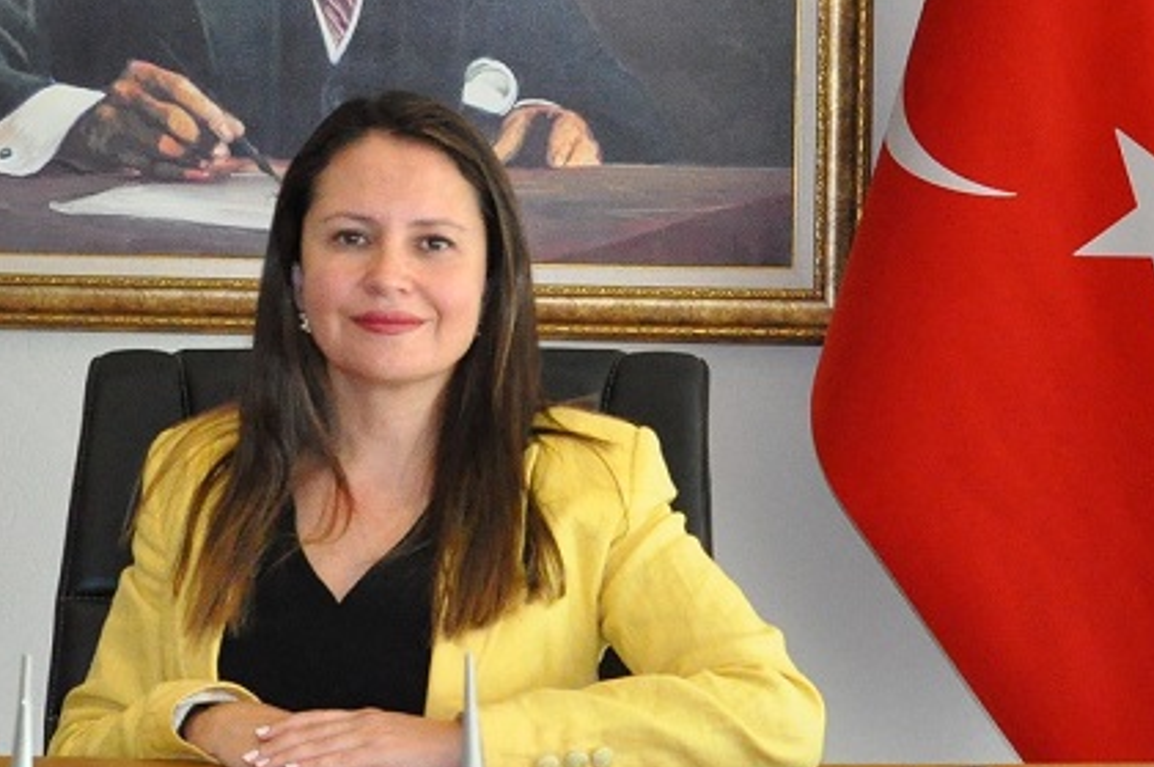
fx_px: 3091
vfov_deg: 14.1
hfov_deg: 21.1
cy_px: 153
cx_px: 488
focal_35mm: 97
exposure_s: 1/125
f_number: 5.6
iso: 2500
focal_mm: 21
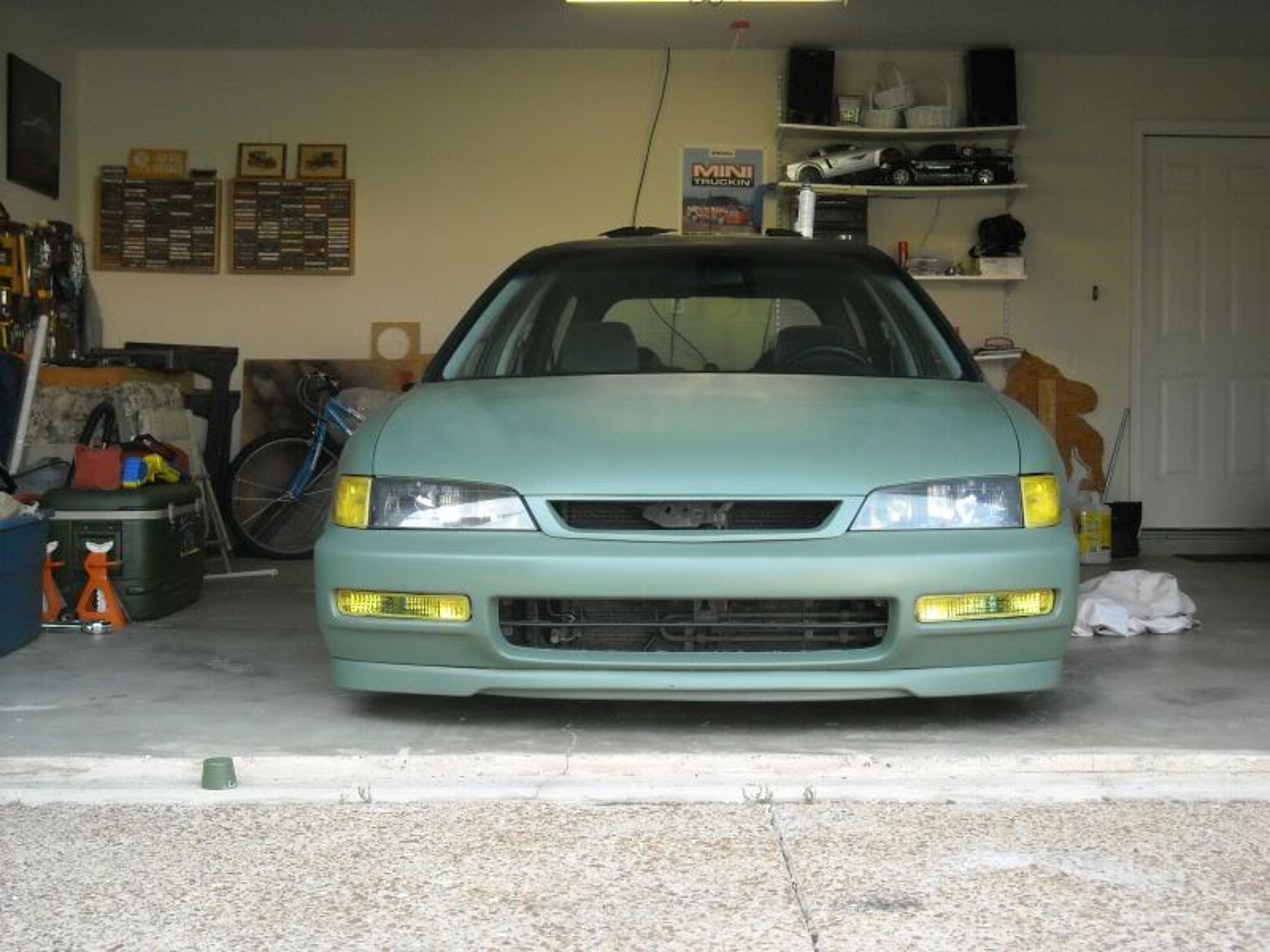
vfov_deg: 27.0
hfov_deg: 35.5
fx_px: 1981
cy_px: 476
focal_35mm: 54
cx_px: 635
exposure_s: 1/192
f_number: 3.3
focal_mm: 8.85
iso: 351
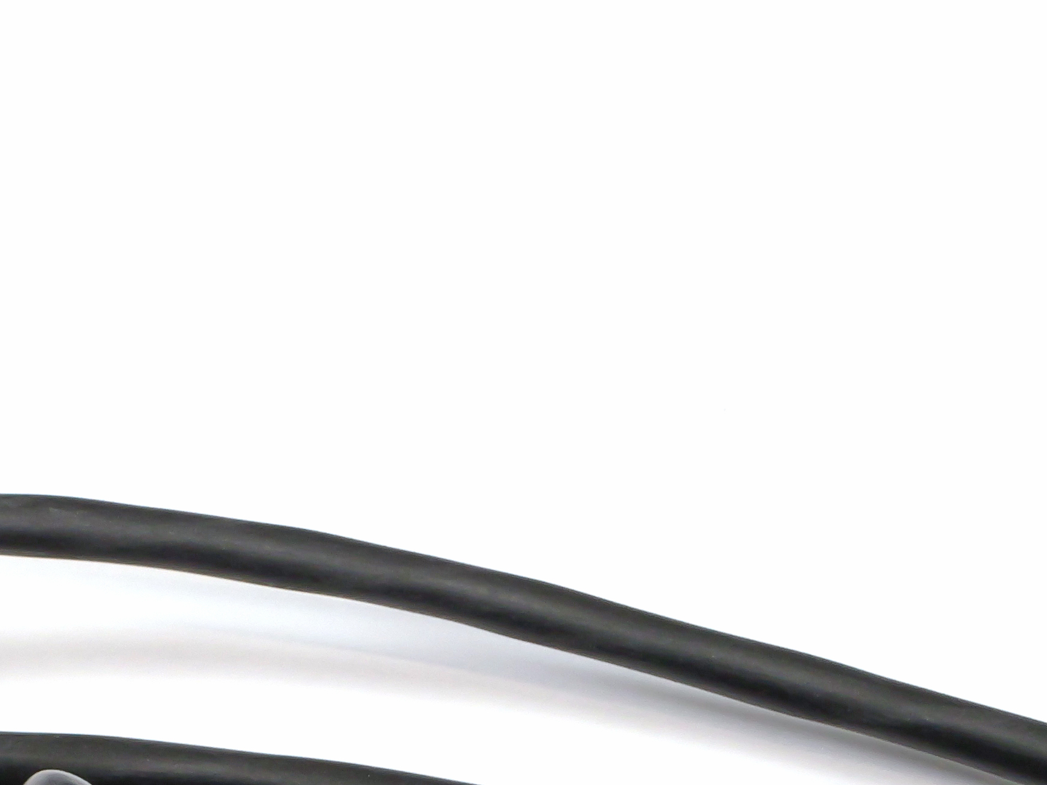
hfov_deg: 15.5
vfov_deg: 12.2
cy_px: 815
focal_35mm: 120
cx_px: -398
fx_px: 3630
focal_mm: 18
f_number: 16
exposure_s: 1/40
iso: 400
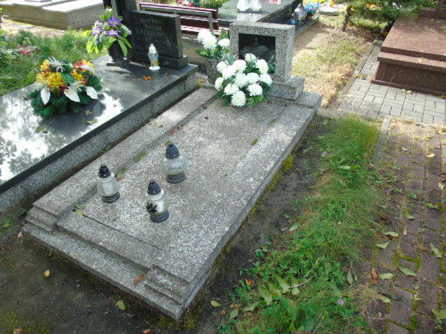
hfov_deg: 69.4
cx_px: 223
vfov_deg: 54.9
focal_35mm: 25
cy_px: 167
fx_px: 322
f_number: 3.4
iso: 80
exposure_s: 1/125
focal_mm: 4.4
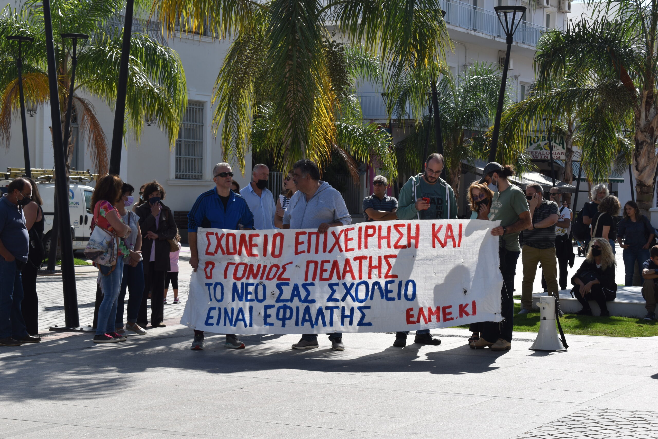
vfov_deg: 17.5
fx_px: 1426
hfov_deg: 26.0
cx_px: 329
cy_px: 220
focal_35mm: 78
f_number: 9
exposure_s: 1/320
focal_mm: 52
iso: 100
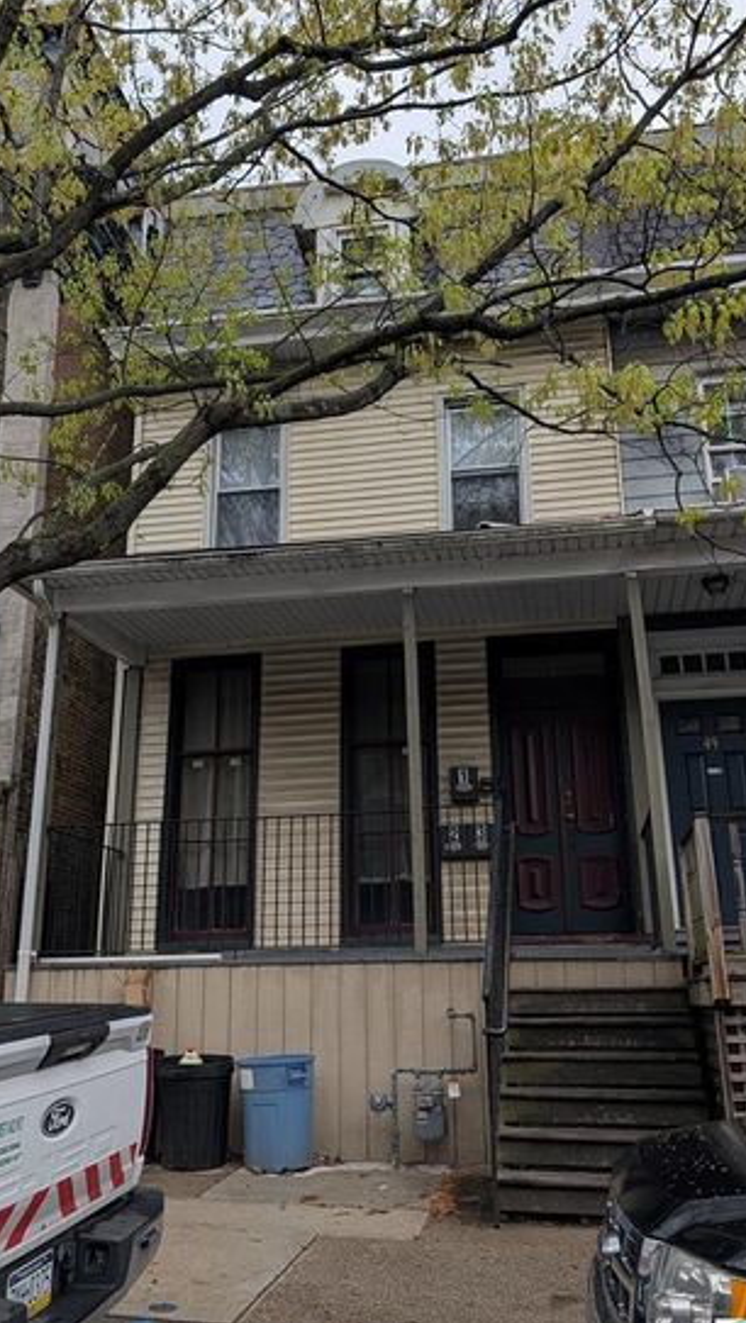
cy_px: 590
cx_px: 349
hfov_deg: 36.7
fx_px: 1124
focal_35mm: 32
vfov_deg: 60.8
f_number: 1.68
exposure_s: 1/365
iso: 21
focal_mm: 6.9
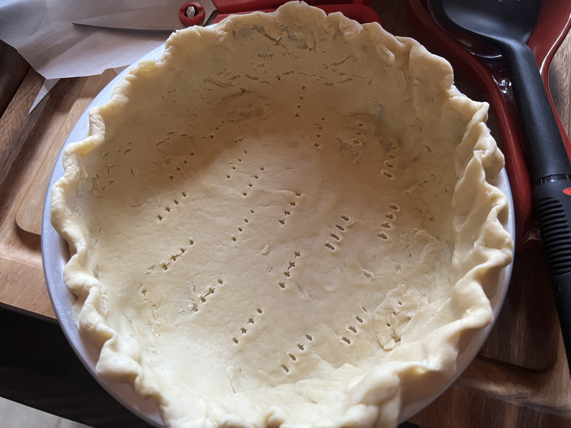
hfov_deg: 67.3
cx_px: 286
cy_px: 214
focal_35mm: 26
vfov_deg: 53.1
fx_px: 429
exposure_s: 1/60
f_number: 1.5
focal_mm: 5.7
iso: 320
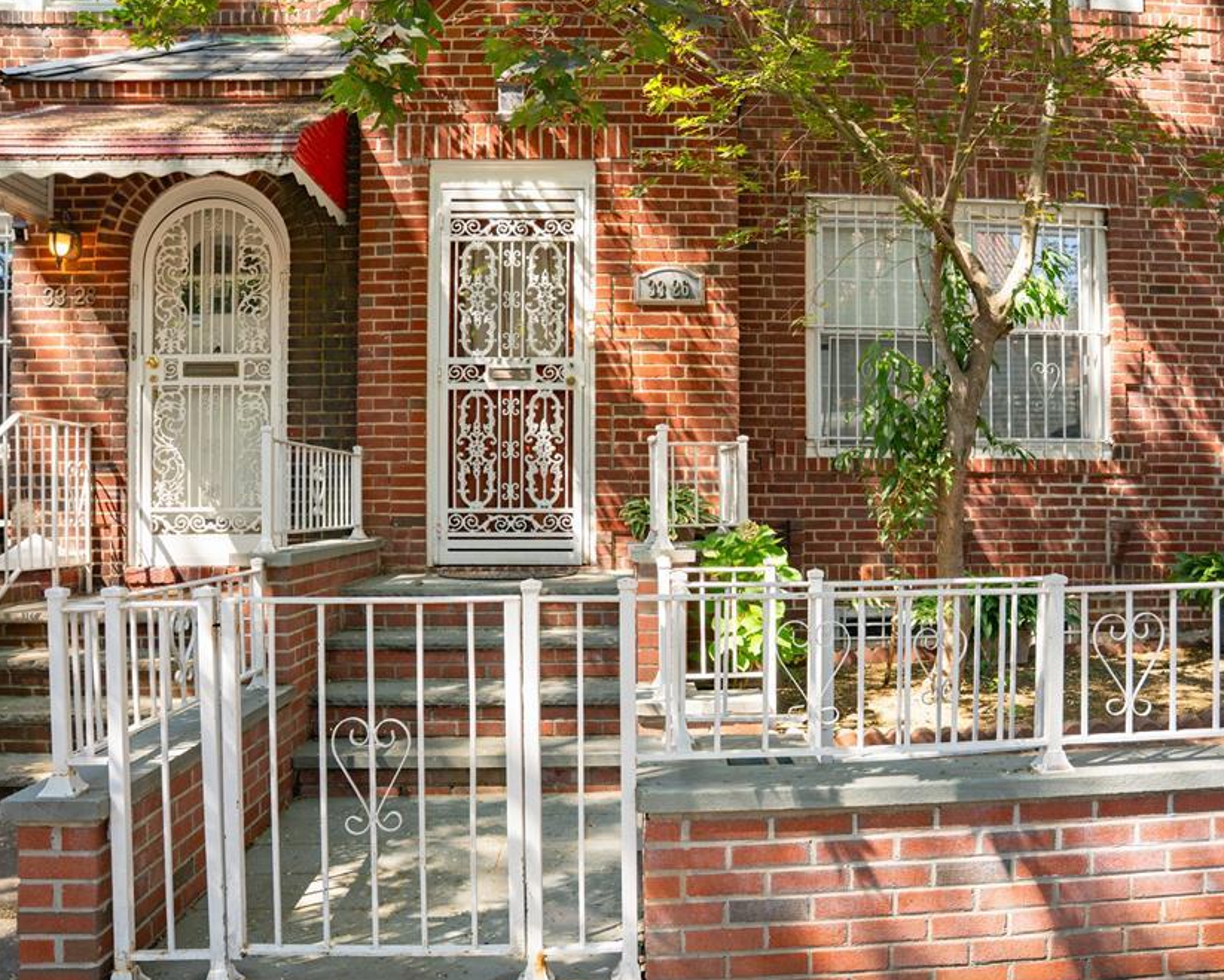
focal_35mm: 28
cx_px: 686
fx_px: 1015
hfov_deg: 62.0
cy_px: 501
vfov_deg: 51.6
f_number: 5.6
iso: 320
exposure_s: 1/3200
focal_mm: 24
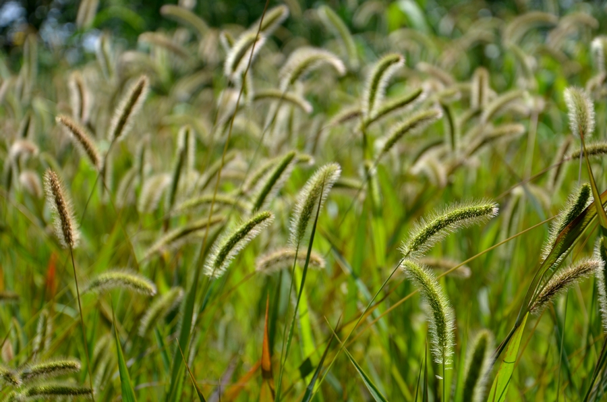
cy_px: 201
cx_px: 304
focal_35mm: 68
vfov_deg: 20.1
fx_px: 1136
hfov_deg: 29.9
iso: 125
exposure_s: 1/750
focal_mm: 45
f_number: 4.8
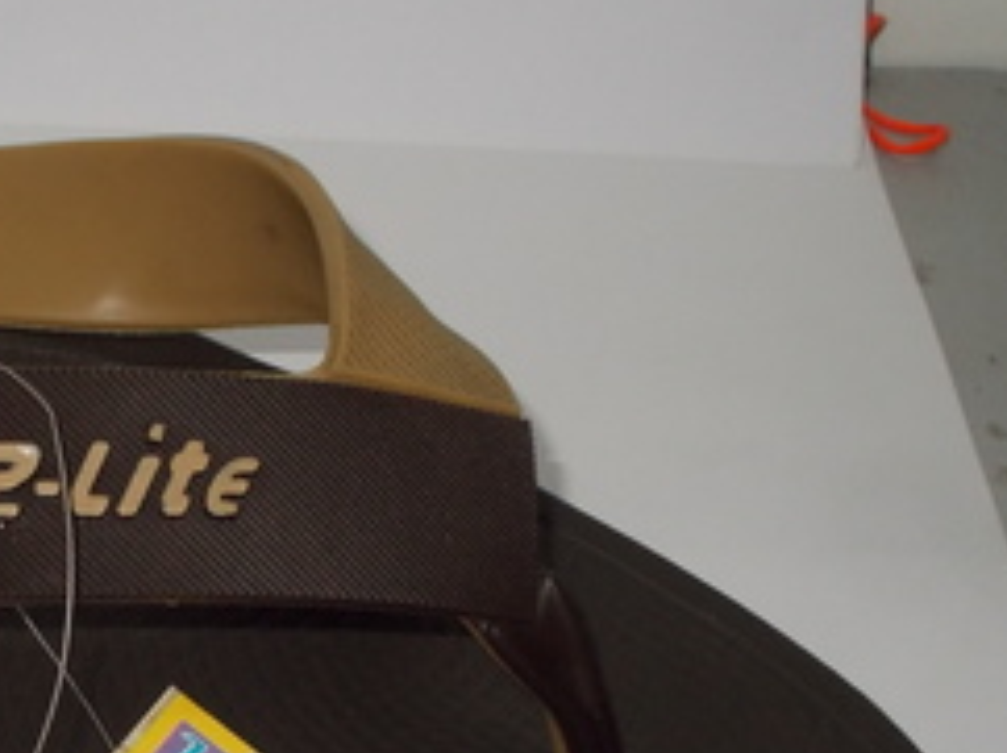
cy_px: 535
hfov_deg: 21.1
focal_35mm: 91
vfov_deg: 16.2
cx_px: 112
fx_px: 2645
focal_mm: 7.9
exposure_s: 1/30
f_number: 4.2
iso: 200
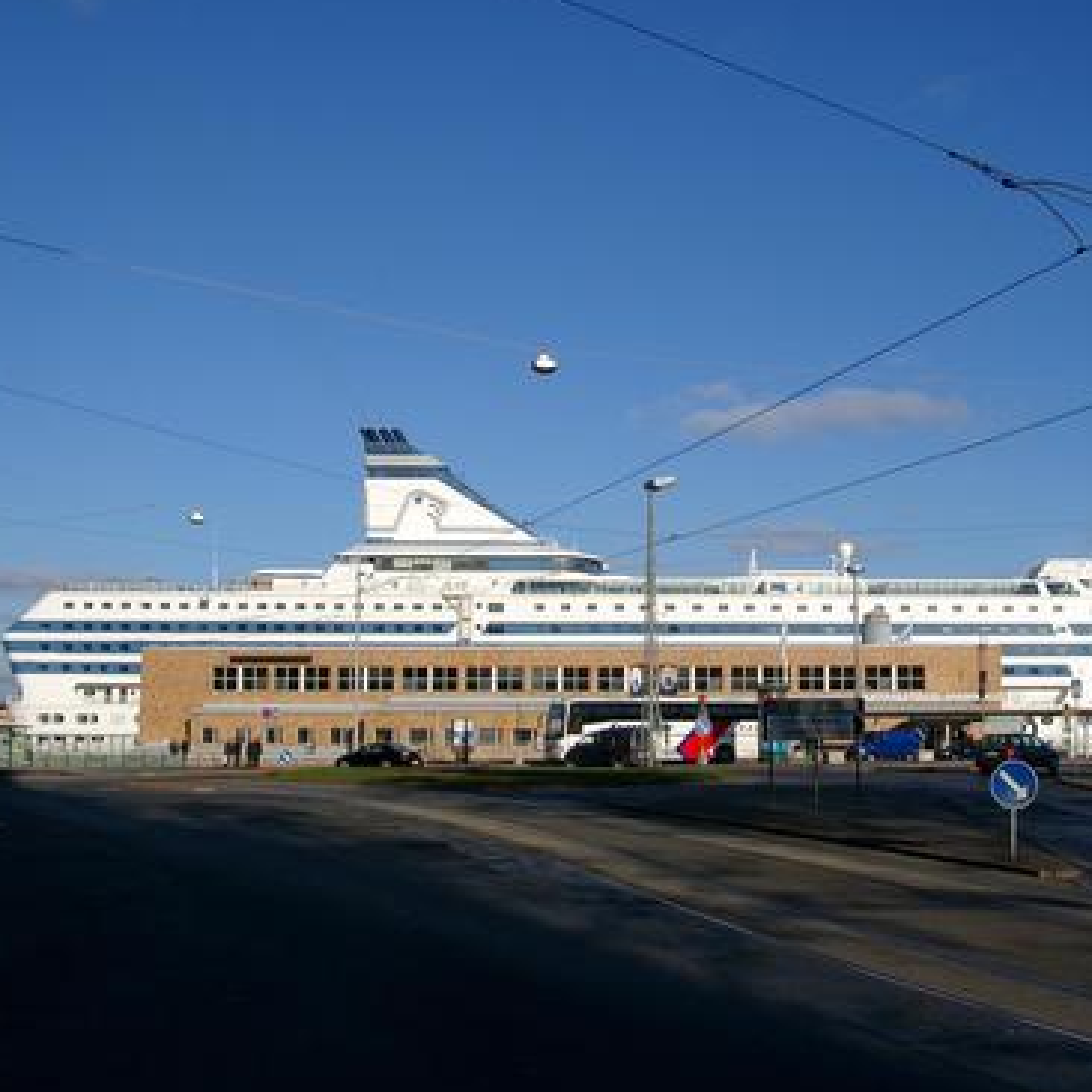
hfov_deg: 40.5
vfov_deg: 40.9
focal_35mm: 41
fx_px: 1463
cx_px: 710
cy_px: 539
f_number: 5.6
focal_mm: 7.13
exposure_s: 1/733
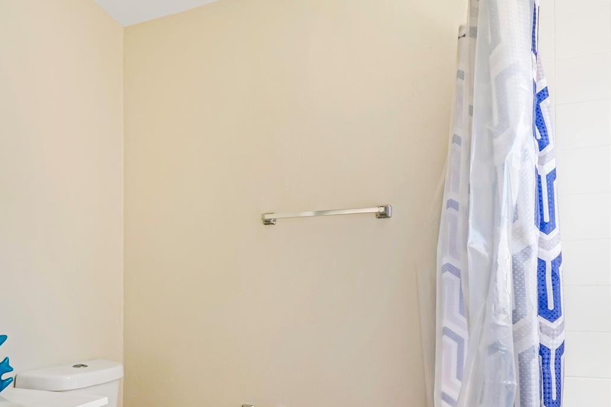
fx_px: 438
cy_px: 299
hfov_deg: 69.0
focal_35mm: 26
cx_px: 237
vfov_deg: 48.3
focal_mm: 11
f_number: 9
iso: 250
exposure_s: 1/400
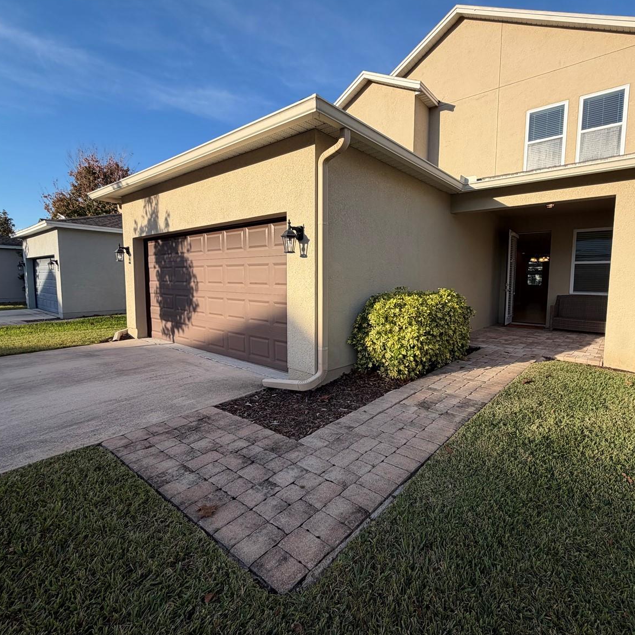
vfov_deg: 84.0
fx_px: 353
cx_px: 360
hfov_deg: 83.5
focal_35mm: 17
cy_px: 310
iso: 40
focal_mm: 2.22
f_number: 2.2
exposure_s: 1/770
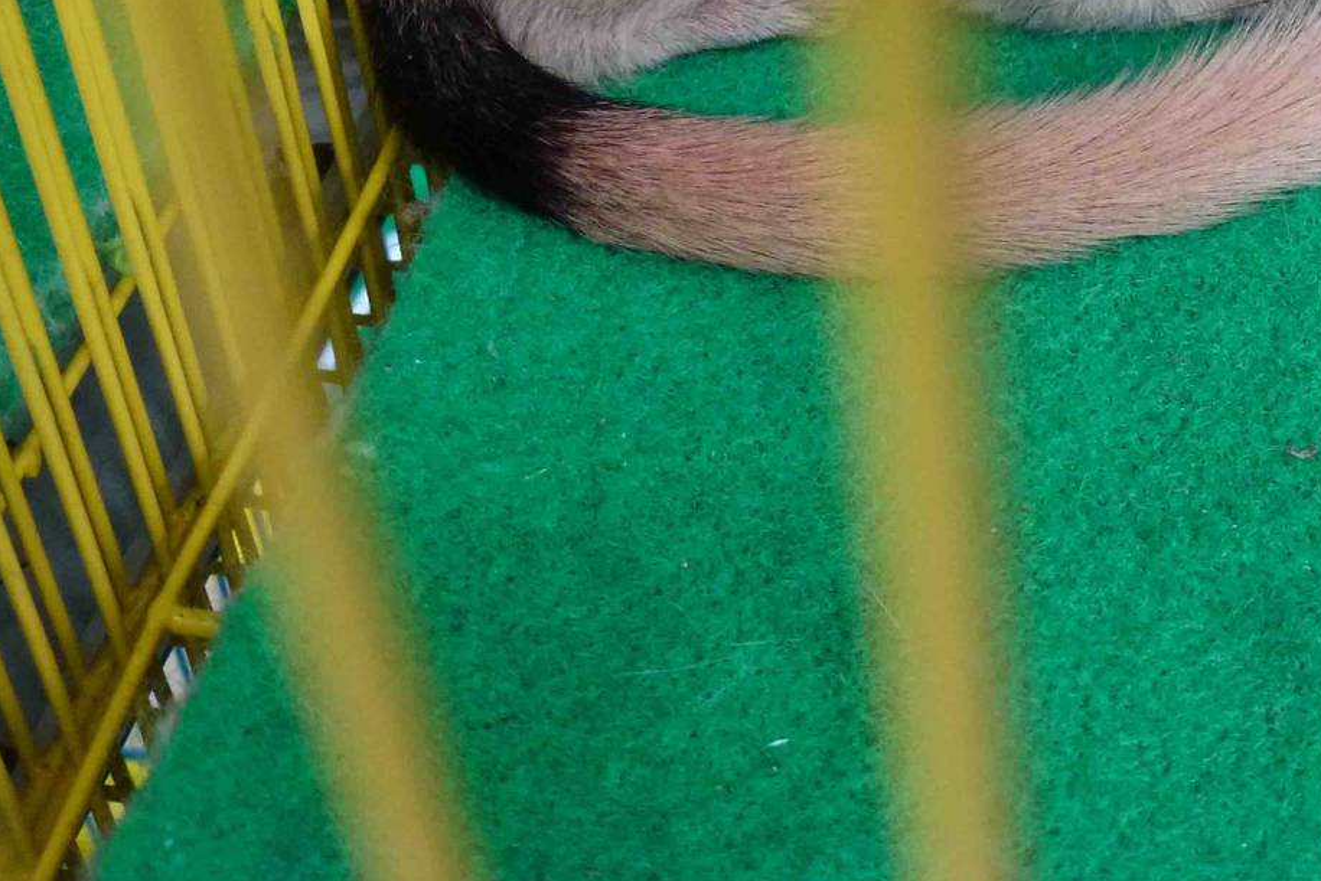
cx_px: 1106
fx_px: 2532
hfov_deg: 28.4
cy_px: 29
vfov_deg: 19.3
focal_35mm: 69
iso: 400
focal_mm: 6.8
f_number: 3.8
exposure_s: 1/40
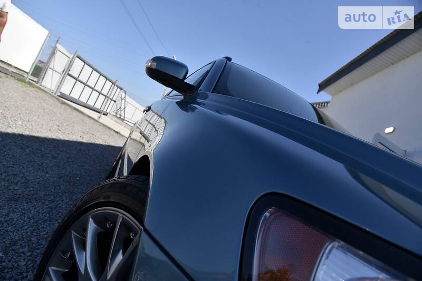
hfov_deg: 73.8
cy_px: 140
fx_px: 281
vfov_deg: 53.1
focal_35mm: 24
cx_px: 211
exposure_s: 1/320
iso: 200
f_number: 9
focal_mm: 24
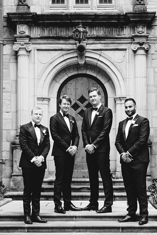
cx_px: 80
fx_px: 569
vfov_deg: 23.4
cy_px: 118
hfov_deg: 15.7
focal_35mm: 87
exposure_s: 1/2500
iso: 400
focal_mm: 85
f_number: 1.8
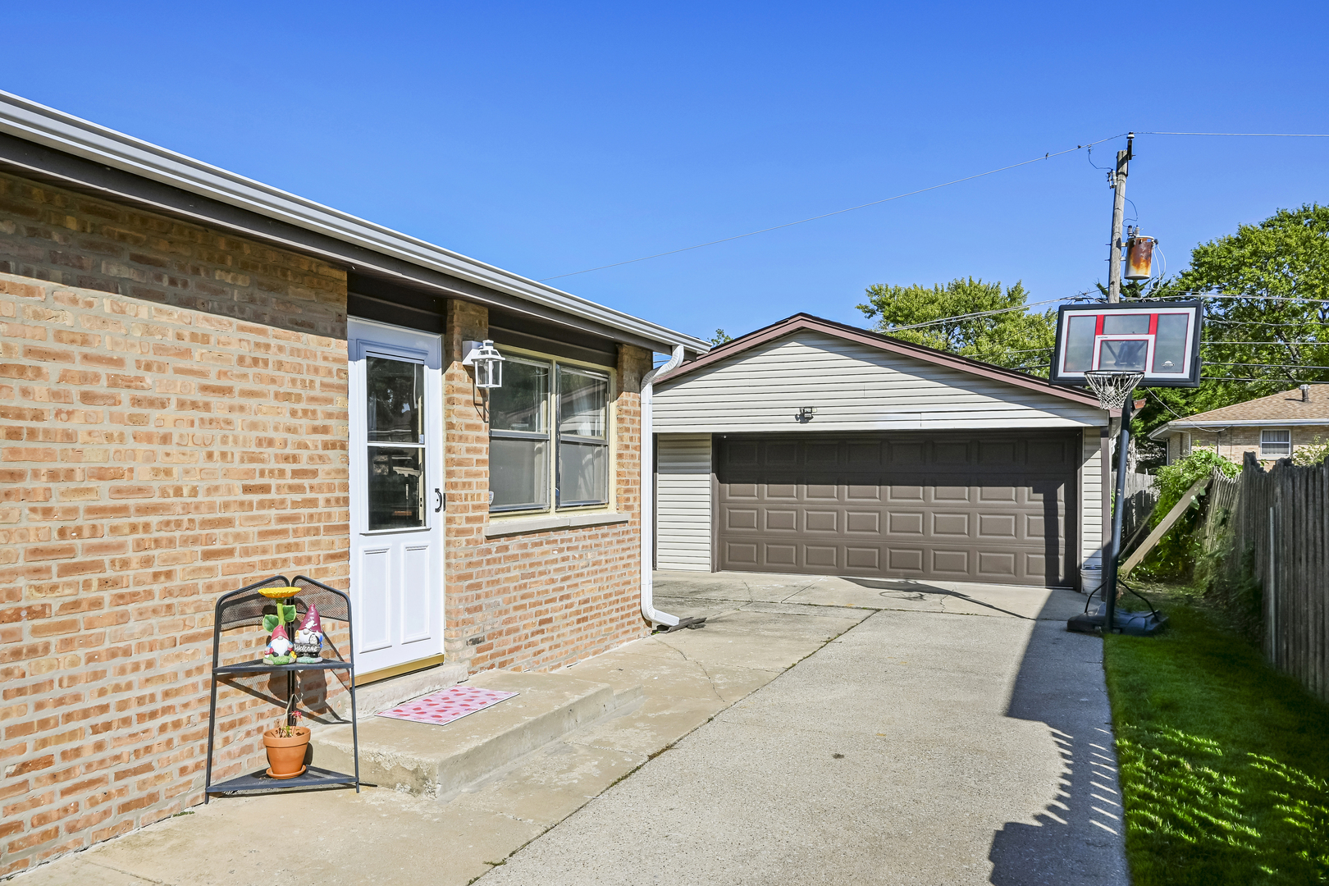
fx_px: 886
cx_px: 664
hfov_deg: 73.7
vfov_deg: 53.1
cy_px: 443
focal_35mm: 24
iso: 100
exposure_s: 1/500
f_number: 8
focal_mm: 16
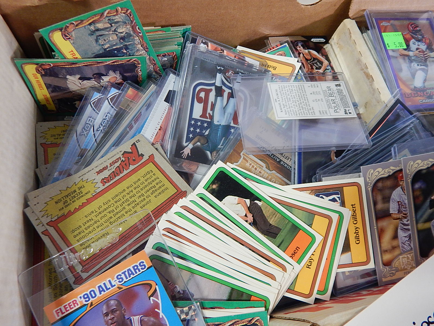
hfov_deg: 69.4
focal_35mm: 25
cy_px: 163
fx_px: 313
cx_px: 217
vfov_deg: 54.9
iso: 280
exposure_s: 1/30
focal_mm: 4.5
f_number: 3.1
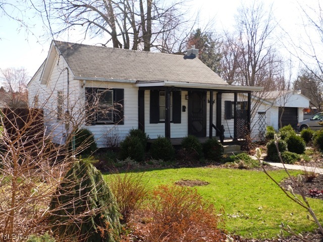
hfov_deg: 47.9
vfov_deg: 36.8
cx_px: 162
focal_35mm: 39
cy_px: 121
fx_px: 364
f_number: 4.3
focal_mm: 6.9
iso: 100
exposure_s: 1/320
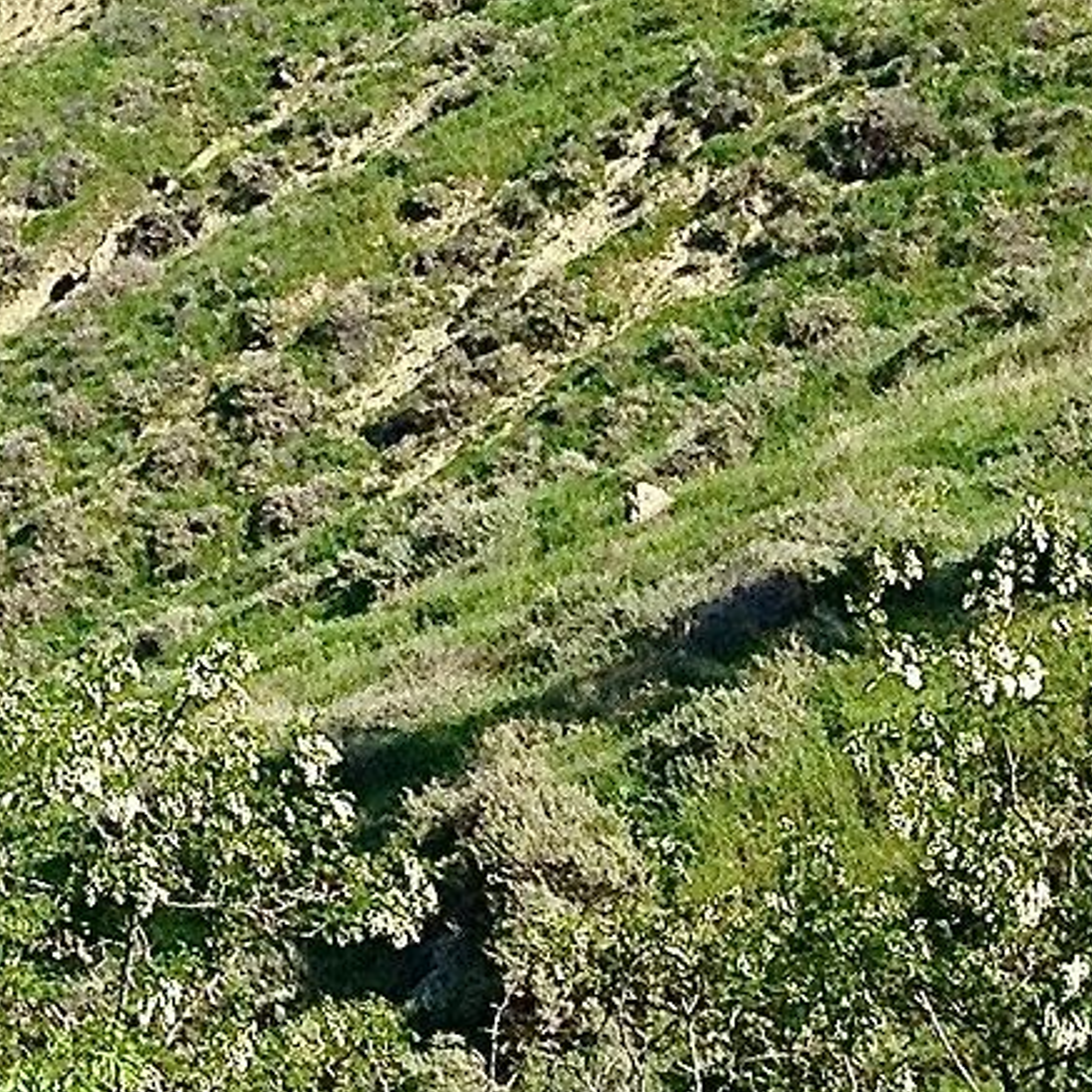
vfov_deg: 10.1
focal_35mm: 170
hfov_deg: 9.3
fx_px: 6067
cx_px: -1474
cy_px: -242
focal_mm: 4.28
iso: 50
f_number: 2.4
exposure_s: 1/1577
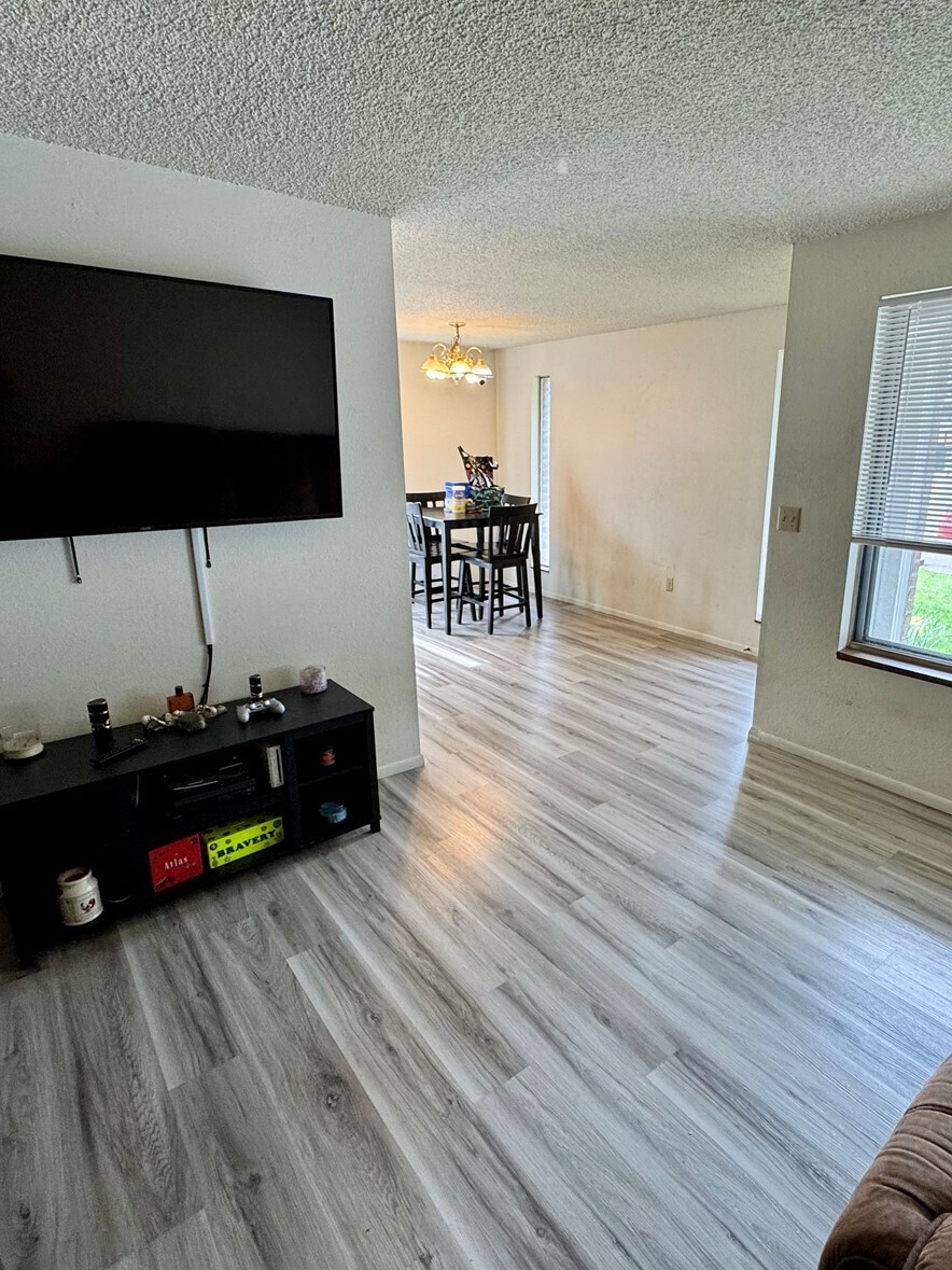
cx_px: 560
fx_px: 697
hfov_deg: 68.1
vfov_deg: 84.7
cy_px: 629
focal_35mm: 19
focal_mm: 2.22
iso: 160
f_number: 2.2
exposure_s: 1/120
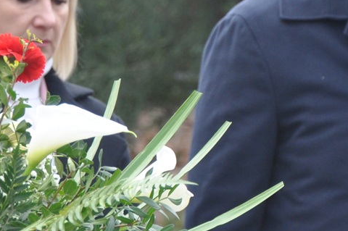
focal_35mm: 375
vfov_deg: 3.7
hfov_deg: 5.5
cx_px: -26
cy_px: 150
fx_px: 3621
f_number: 5.3
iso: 400
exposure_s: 1/80
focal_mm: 70
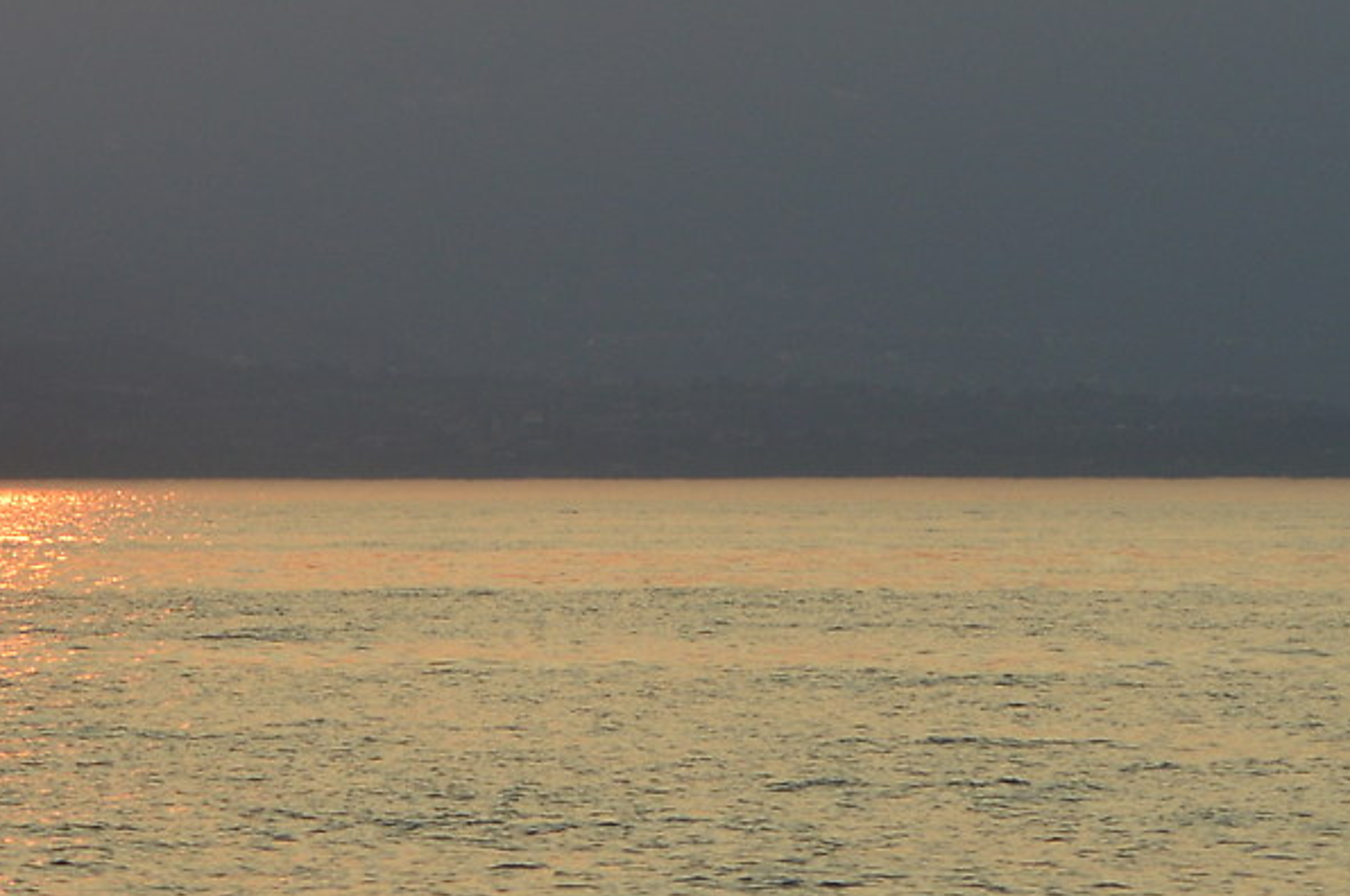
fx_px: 22625
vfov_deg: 2.3
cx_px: -161
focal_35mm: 604
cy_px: -736
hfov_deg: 3.4
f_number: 7.1
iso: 100
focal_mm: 100
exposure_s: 1/400
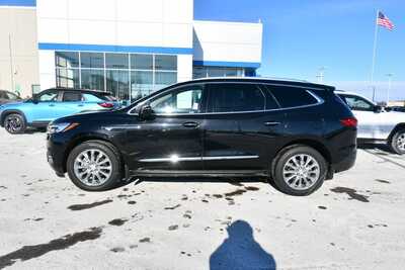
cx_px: 202
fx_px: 248
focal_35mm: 22
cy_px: 135
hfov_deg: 78.6
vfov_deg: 57.3
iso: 100
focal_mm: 15
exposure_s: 1/320
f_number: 9
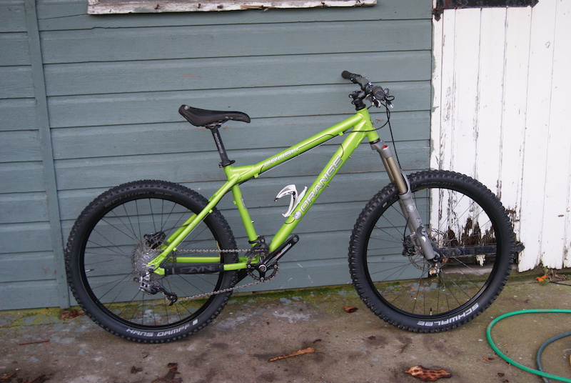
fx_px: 715
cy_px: 192
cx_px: 286
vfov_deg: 30.0
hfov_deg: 43.5
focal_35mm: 45
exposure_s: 1/30
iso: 400
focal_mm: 30
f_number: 4.5
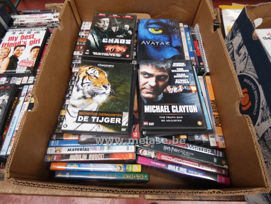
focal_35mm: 20
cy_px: 102
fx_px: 157
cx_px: 136
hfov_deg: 81.7
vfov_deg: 66.0
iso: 200
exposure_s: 1/60
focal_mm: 3.6
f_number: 2.8
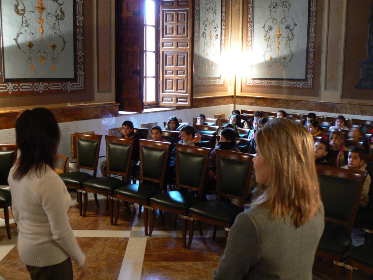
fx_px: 388
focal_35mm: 36
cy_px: 140
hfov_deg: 51.4
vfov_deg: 39.7
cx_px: 186
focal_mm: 6
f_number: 2.8
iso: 200
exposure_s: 1/5
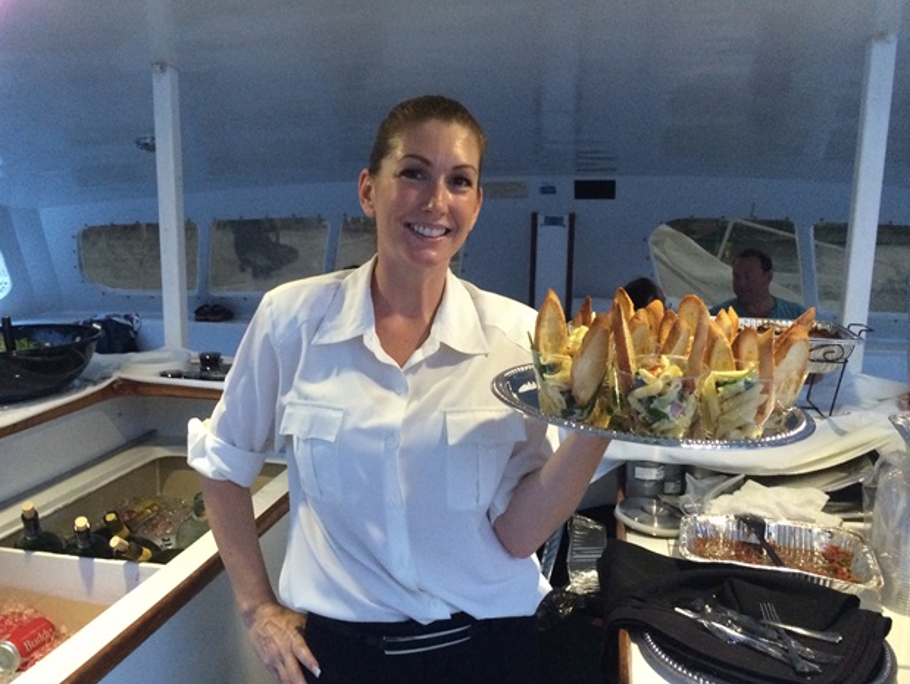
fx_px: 815
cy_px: 350
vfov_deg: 45.5
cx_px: 441
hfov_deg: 58.3
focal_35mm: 31
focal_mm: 4.12
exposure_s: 1/24
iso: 320
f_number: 2.2
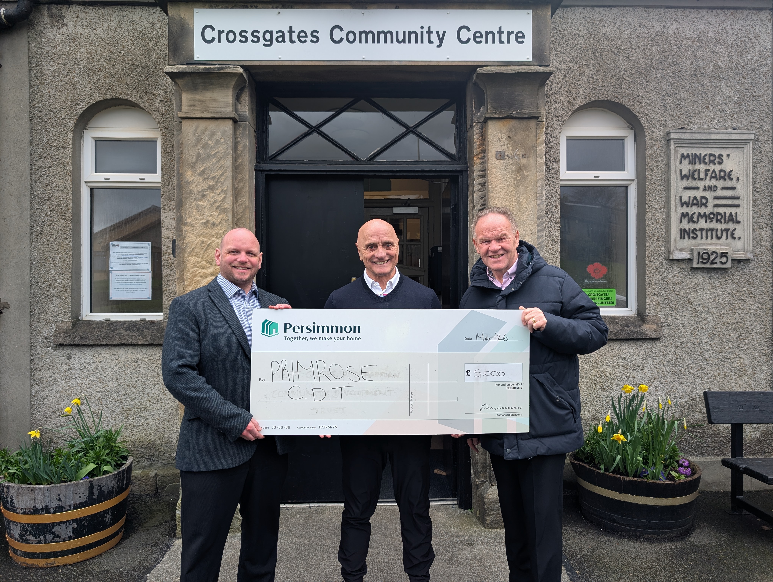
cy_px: 291
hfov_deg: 71.5
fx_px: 537
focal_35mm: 24
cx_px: 386
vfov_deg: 56.9
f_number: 1.68
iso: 21
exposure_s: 1/290
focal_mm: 6.9
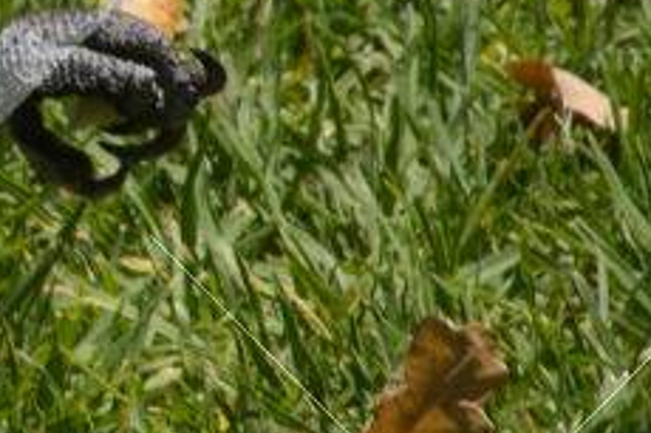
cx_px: -577
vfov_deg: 0.7
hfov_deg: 1.1
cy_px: -85
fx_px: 33646
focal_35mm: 1862
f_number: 14
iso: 200
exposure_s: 1/200
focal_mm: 220
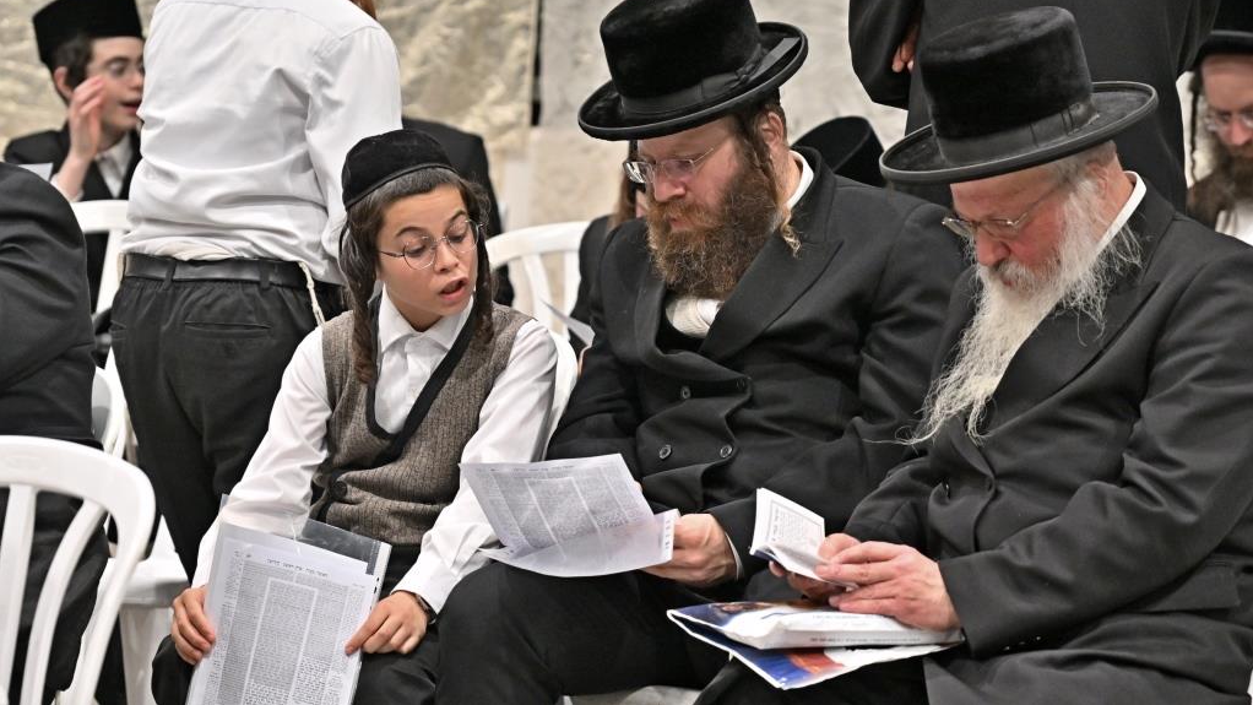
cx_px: 626
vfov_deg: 6.4
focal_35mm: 189
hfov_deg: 11.4
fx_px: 6280
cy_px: 288
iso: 1000
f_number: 4
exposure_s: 1/160
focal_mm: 120
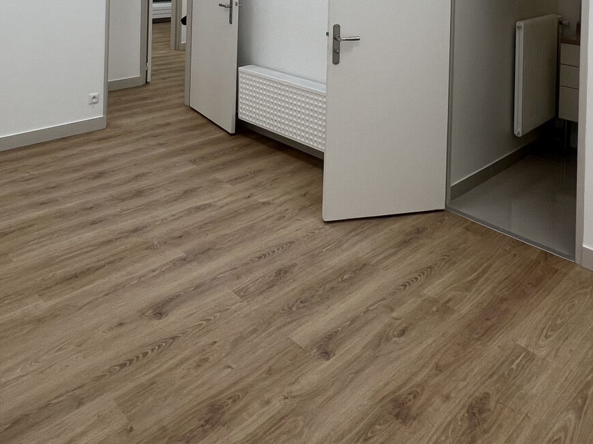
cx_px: 289
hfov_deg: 60.0
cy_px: -48
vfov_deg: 38.4
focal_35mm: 30
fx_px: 514
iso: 40
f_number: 1.8
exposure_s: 1/100
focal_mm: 1.57
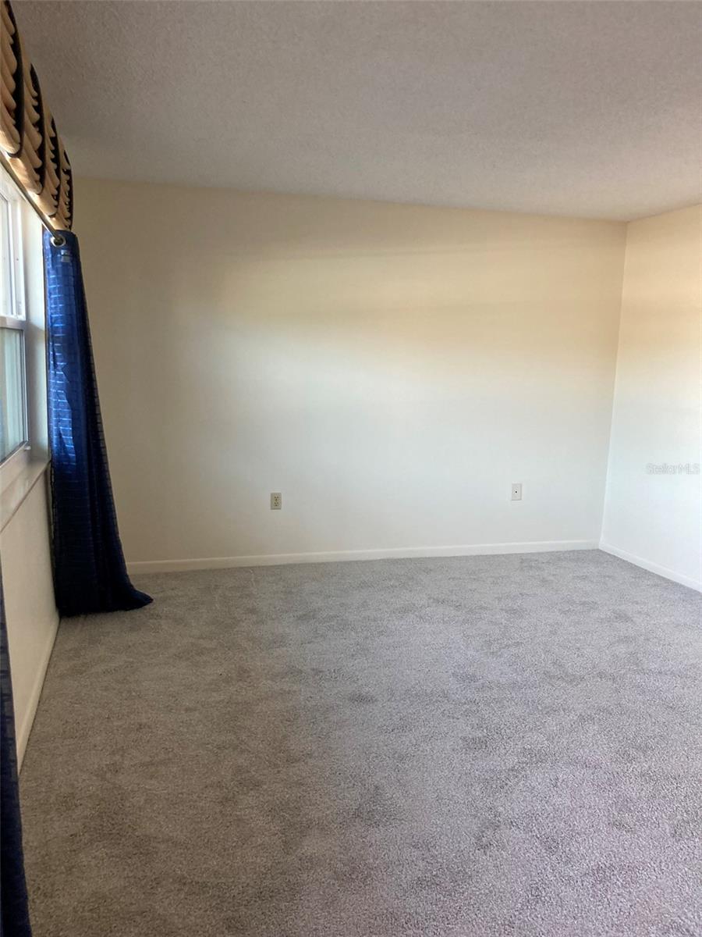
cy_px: 468
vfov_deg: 63.4
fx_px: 757
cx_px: 351
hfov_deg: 49.7
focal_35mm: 28
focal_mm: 3.99
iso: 100
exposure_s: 1/60
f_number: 1.8
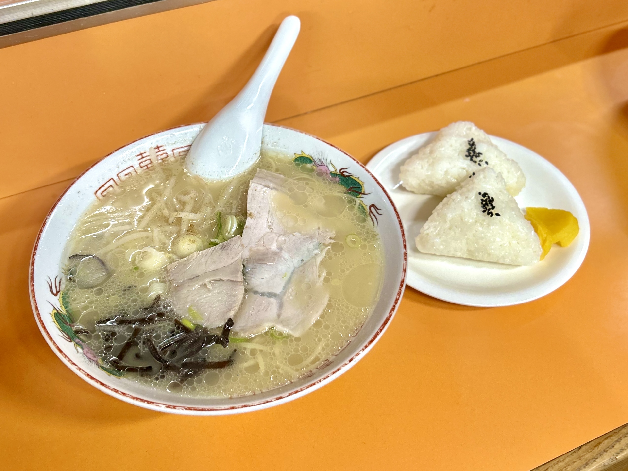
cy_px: 236
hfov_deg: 67.3
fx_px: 472
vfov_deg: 53.1
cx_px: 314
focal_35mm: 26
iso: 160
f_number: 1.5
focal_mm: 5.7
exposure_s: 1/60
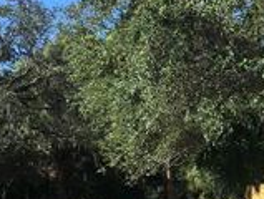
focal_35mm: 91
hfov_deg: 19.5
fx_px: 696
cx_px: 362
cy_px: 187
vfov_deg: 16.1
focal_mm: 4.15
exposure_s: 1/855
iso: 25
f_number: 2.2
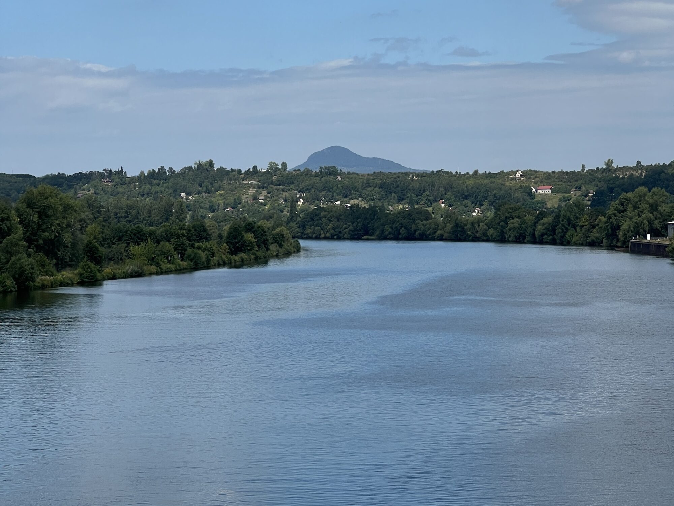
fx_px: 1499
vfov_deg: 19.1
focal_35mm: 77
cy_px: 253
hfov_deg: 25.3
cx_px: 337
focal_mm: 9
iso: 32
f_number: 2.8
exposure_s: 1/1179
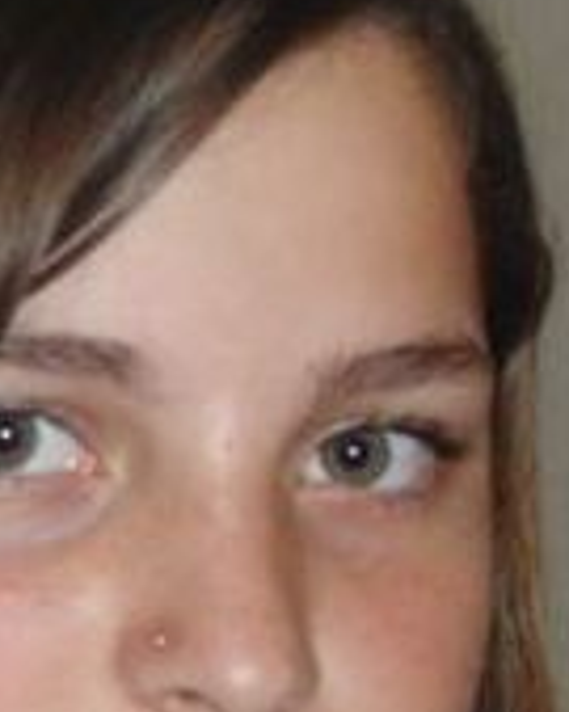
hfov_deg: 11.2
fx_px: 2865
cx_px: 6
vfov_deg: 14.1
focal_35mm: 136
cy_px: 489
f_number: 4
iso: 400
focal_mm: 10.41
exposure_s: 1/15
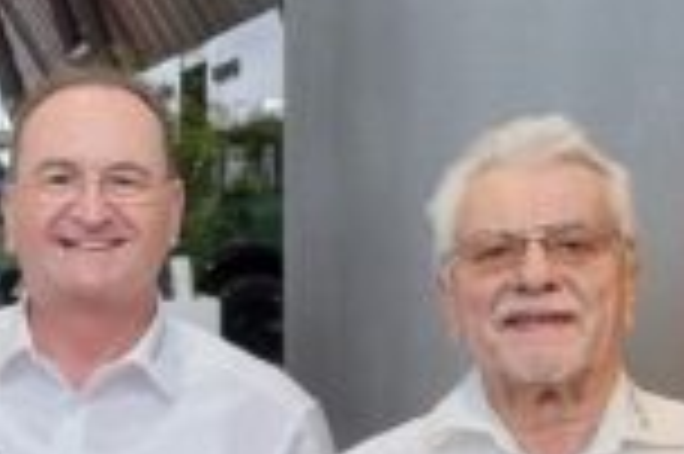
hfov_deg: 14.1
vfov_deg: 9.9
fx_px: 2600
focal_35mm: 137
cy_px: 409
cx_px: -302
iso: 100
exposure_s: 1/100
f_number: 1.8
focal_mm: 5.4
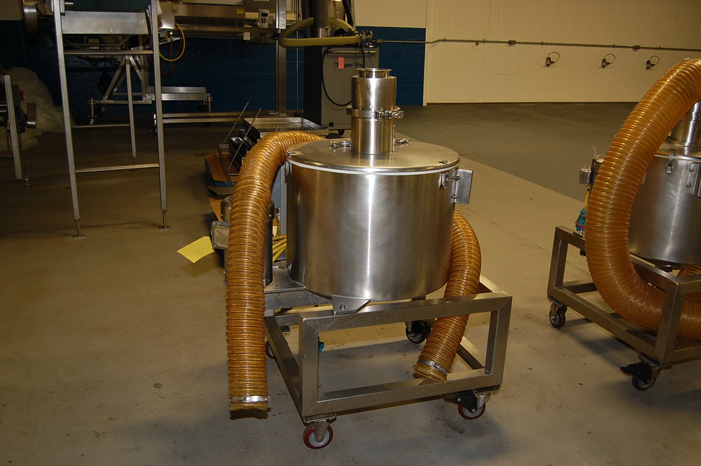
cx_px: 350
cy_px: 233
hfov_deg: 57.3
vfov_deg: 39.9
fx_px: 642
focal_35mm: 33
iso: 400
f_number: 4
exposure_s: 1/60
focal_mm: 22
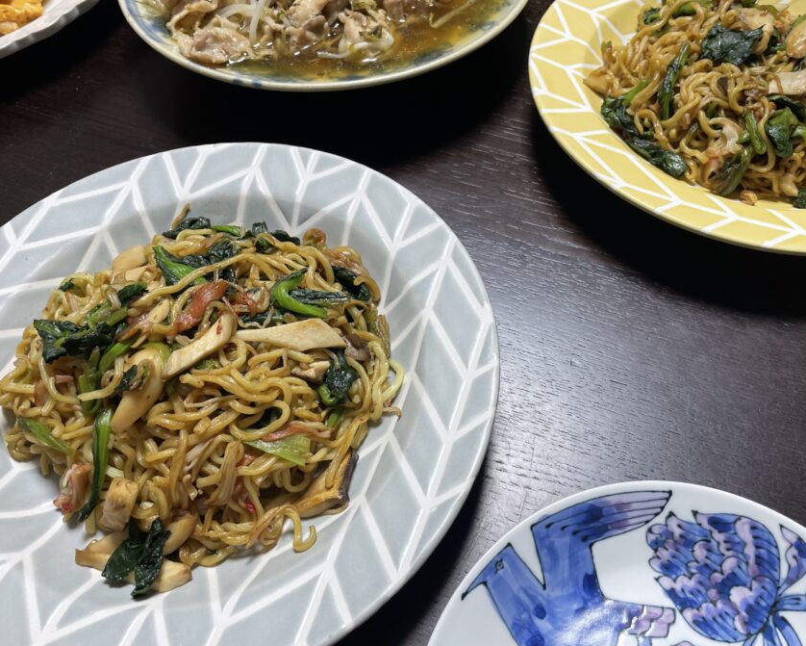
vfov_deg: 47.0
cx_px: 461
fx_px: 740
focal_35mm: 31
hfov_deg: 56.9
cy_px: 277
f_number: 1.6
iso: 80
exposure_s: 1/100
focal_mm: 4.2
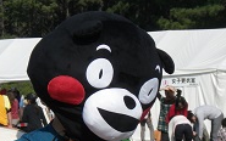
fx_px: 1738
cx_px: 80
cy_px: 98
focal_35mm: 282
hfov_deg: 7.4
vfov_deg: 4.7
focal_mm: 20.6
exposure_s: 1/400
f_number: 6.3
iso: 80
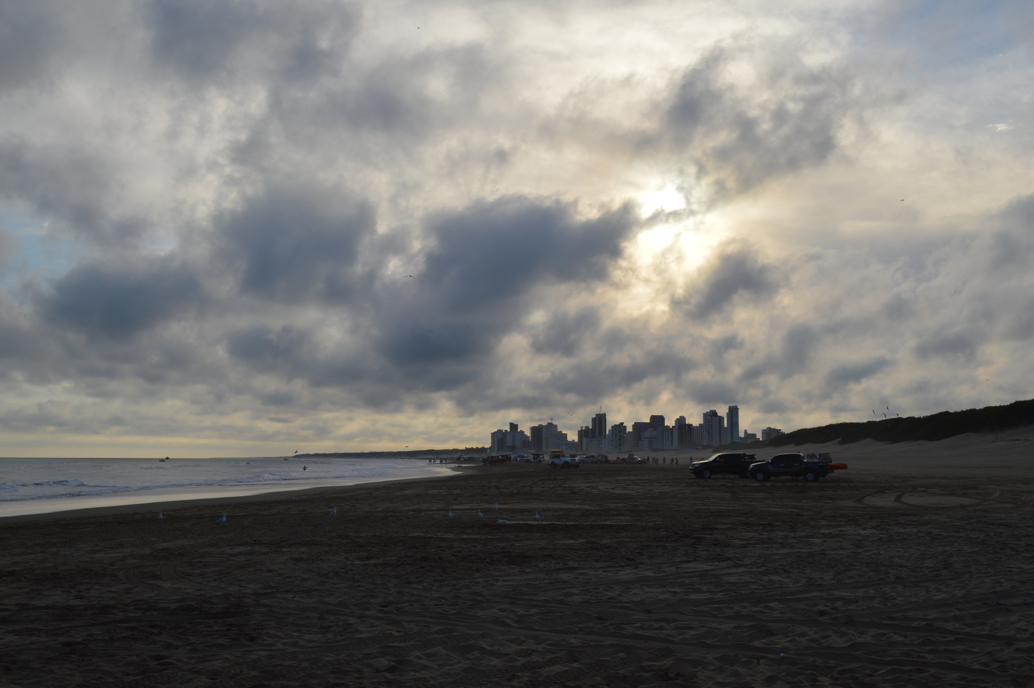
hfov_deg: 53.2
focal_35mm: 36
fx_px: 1033
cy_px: 344
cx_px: 517
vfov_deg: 36.8
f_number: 11
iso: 100
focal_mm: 24
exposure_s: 1/200
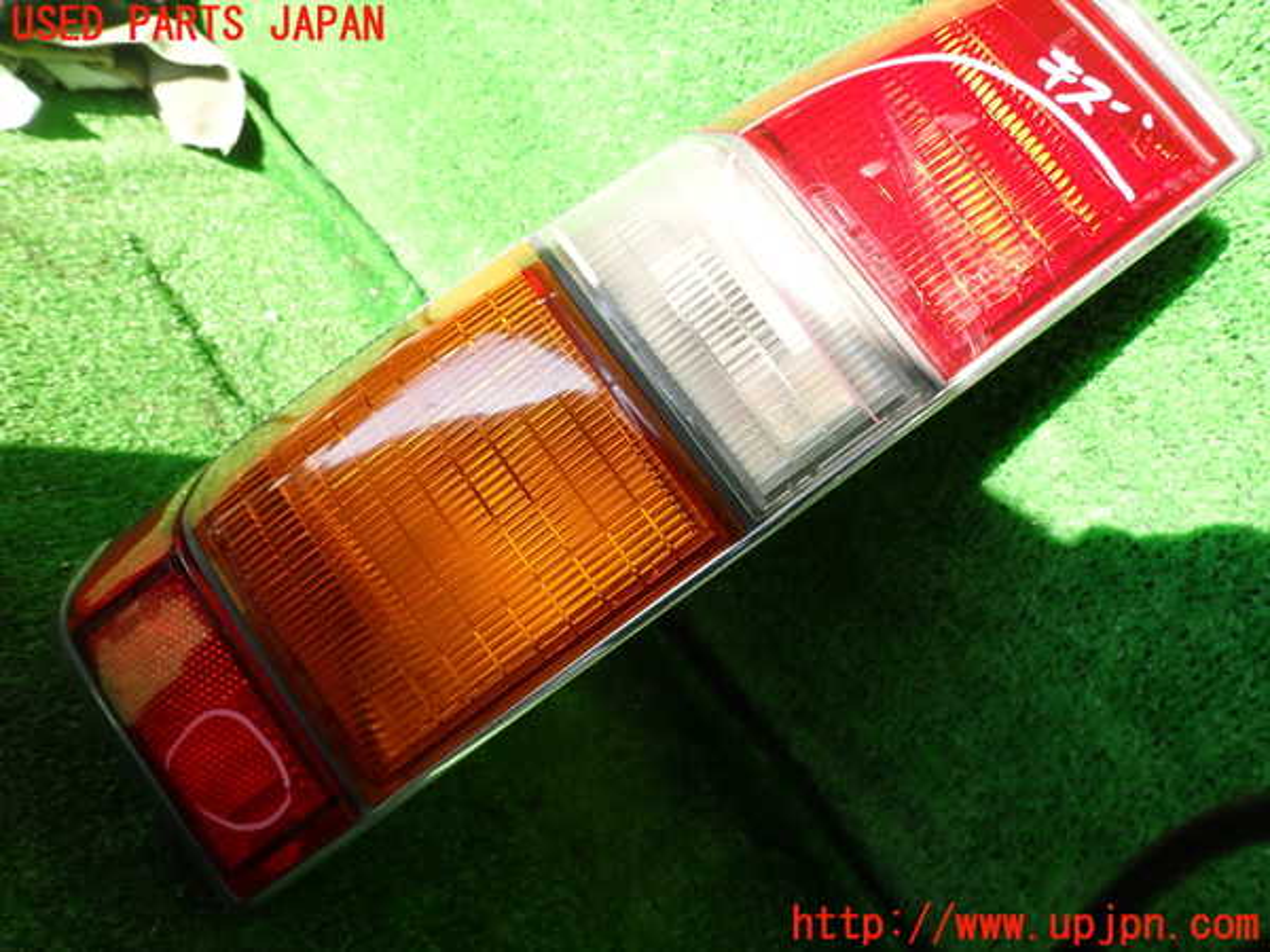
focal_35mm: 25
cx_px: 635
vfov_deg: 54.9
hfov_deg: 69.4
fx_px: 917
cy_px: 476
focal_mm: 4.5
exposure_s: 1/250
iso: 100
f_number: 2.8
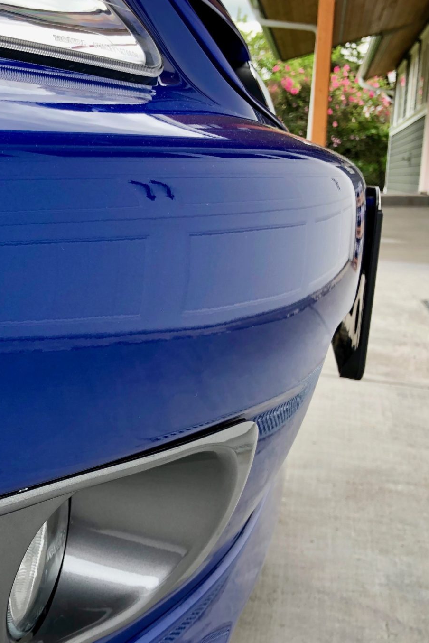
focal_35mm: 44
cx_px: -11
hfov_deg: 28.4
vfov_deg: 44.5
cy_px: 308
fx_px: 786
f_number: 1.8
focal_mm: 3.99
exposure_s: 1/154
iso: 20
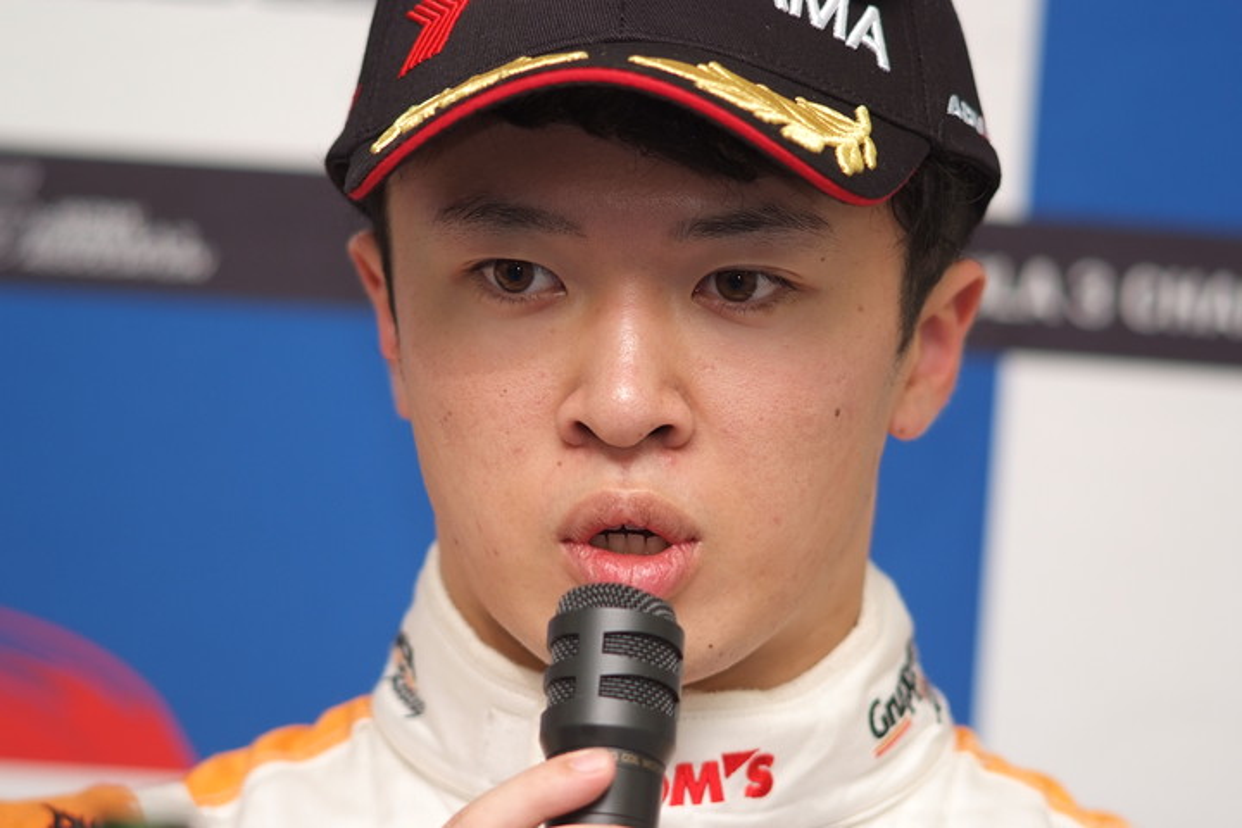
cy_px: 414
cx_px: 621
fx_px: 9314
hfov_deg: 7.6
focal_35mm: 270
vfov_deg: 5.1
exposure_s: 1/250
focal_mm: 180
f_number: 2.8
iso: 400
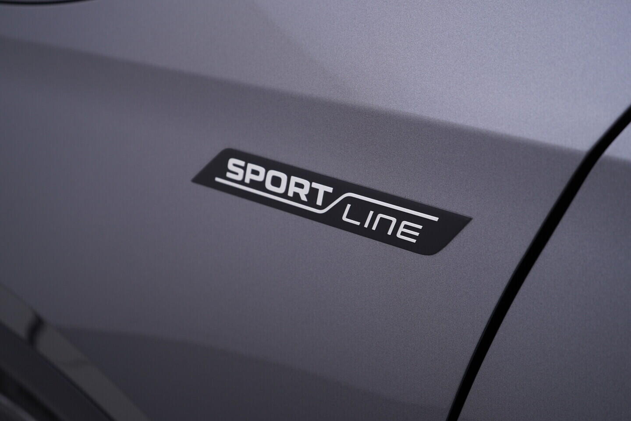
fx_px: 631
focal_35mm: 36
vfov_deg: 36.9
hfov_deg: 53.1
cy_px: 210
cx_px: 316
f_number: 4.5
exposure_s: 1/100
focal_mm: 24
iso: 125
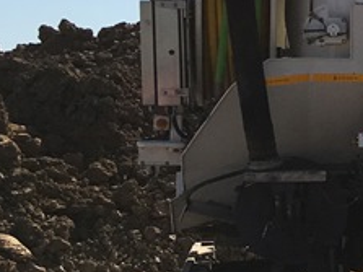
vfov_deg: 11.1
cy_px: 150
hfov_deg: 12.4
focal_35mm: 133
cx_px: 803
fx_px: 1394
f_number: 2.2
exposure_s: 1/2262
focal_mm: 4.15
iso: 25
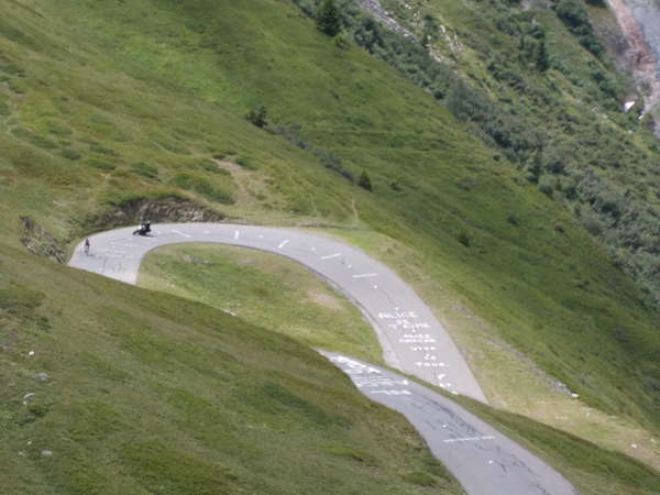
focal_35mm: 140
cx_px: 330
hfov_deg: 14.1
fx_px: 2669
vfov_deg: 10.6
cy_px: 248
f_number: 6.8
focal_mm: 20
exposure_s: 1/500
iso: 200
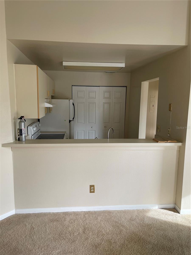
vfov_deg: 69.4
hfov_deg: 54.9
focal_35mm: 25
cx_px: 96
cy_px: 128
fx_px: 184
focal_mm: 5.1
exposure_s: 1/121
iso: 50
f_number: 1.6
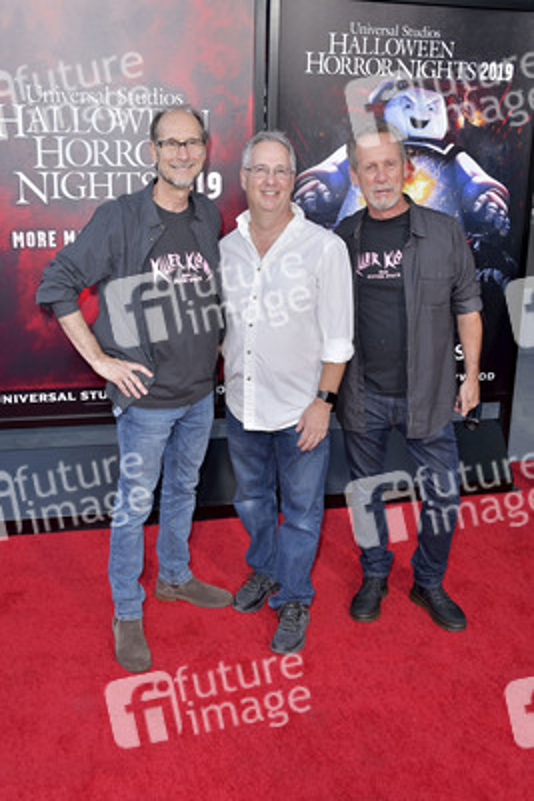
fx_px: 756
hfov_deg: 38.9
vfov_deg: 55.8
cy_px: 400
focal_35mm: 34
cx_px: 267
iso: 320
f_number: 7.1
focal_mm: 34
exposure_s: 1/250
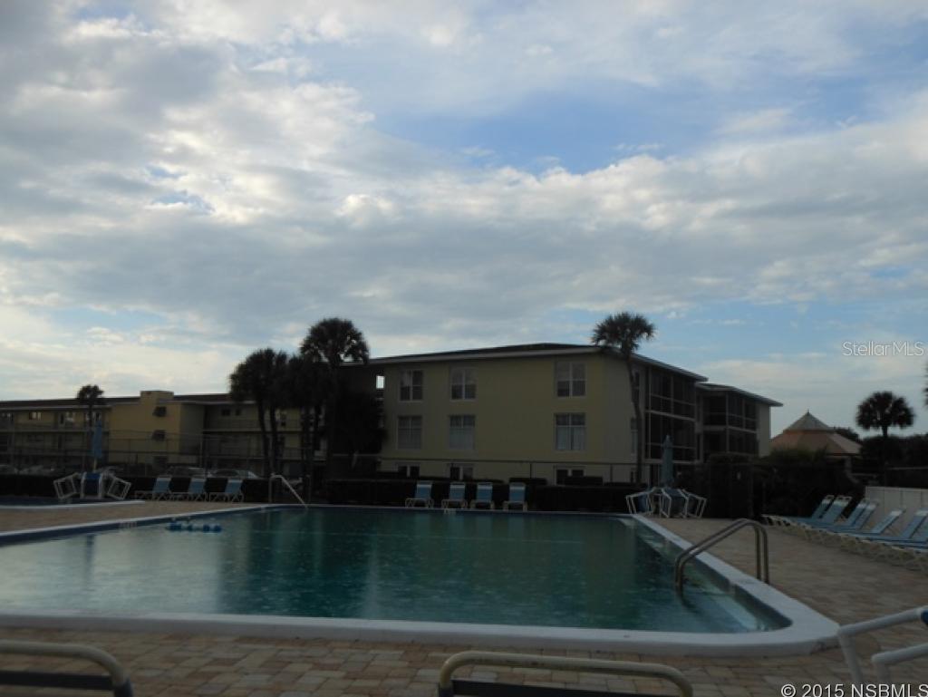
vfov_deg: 43.0
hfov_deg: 55.3
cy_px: 348
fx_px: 885
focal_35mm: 33
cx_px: 464
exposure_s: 1/640
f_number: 3.5
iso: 80
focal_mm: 6
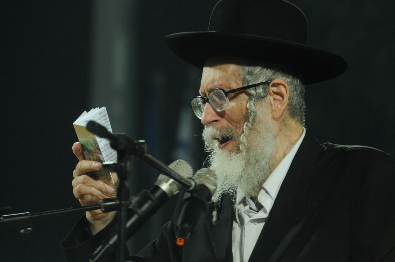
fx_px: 3736
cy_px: 165
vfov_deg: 4.0
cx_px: 227
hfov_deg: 6.1
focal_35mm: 341
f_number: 5.6
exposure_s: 1/80
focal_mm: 170
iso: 800
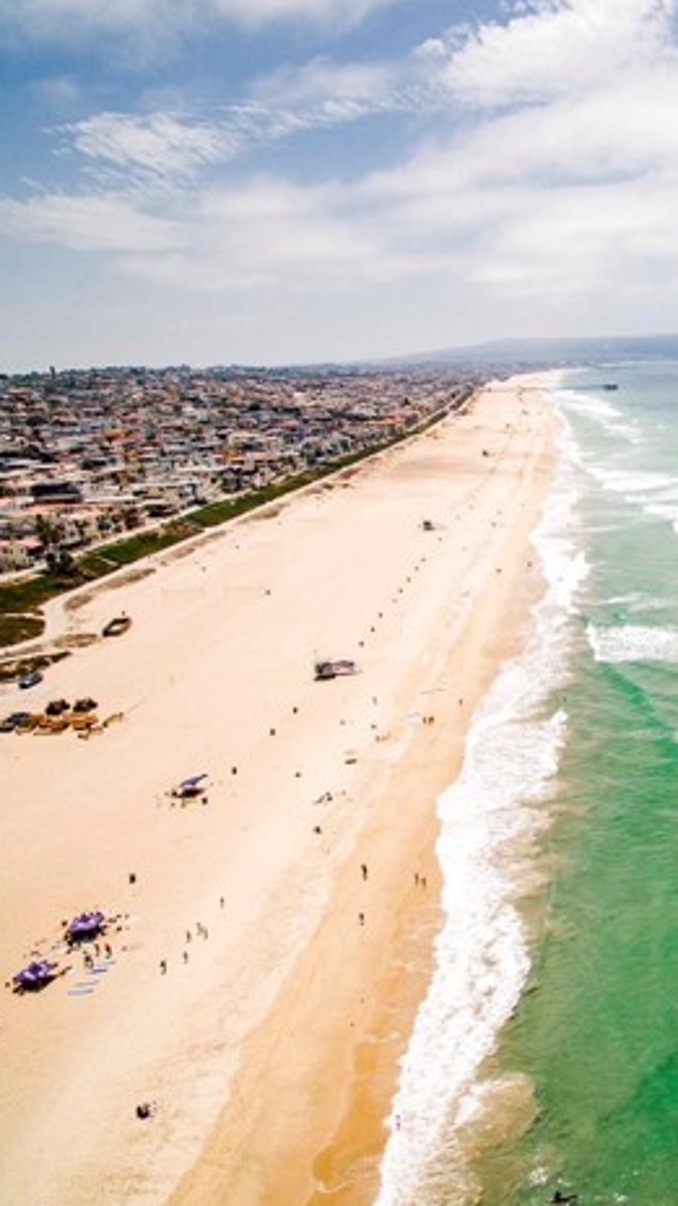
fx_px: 959
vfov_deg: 64.3
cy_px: 609
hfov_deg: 33.2
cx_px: 774
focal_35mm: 30
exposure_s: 1/60
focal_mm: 3.61
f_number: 2.8
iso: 100
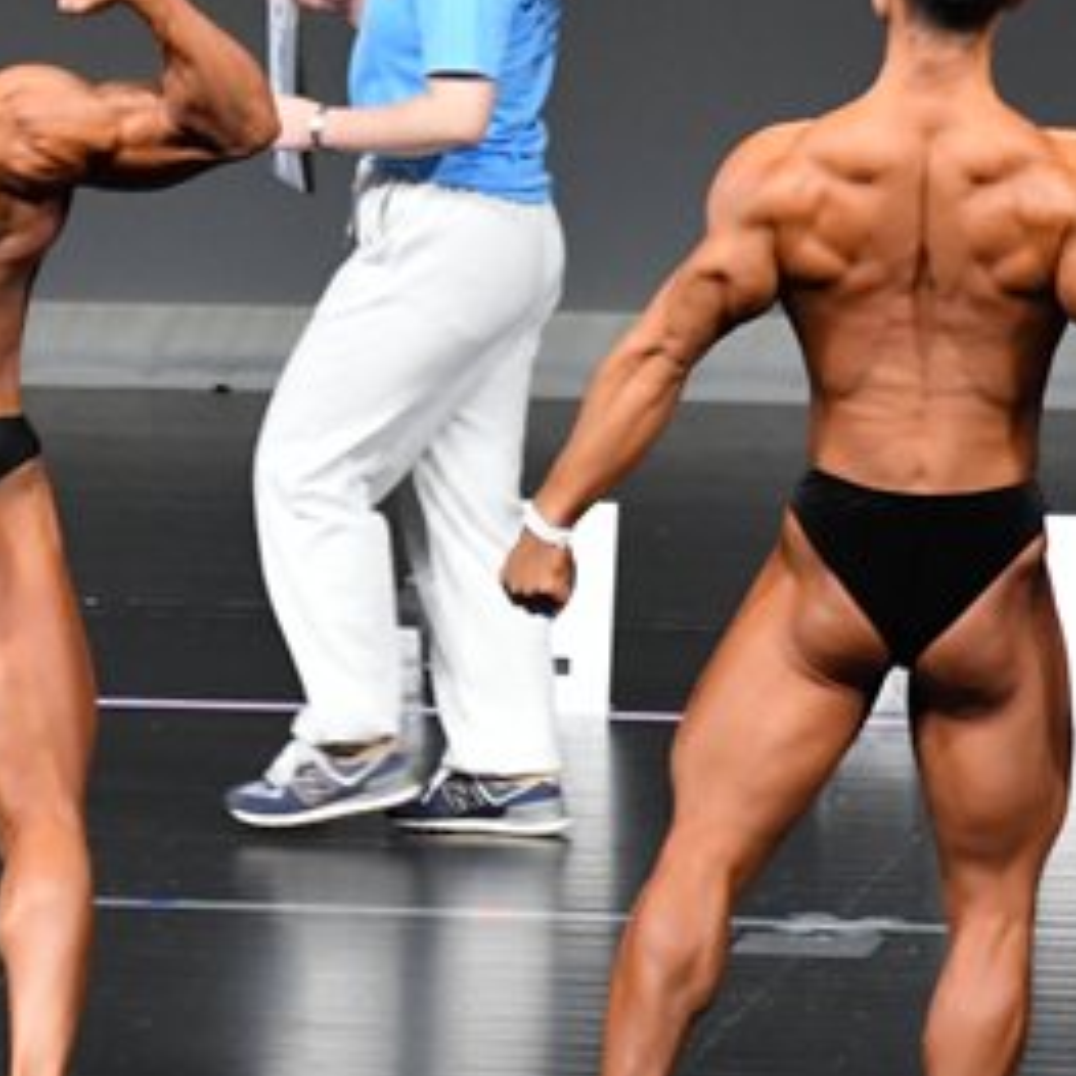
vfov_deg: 2.7
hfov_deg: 2.7
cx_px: -96
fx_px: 22472
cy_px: 495
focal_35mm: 639
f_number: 5.6
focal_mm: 170
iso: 5000
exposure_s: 1/400
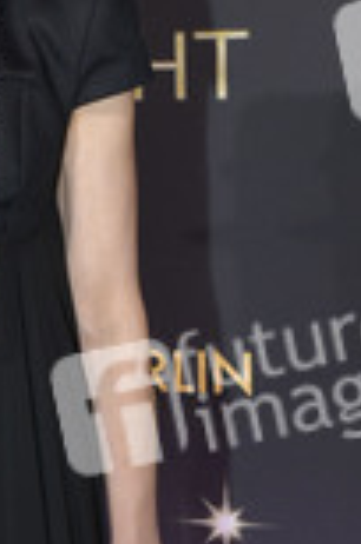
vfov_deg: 15.2
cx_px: -88
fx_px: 2040
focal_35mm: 135
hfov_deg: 9.9
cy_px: 215
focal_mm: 52
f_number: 6.3
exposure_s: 1/250
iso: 1250
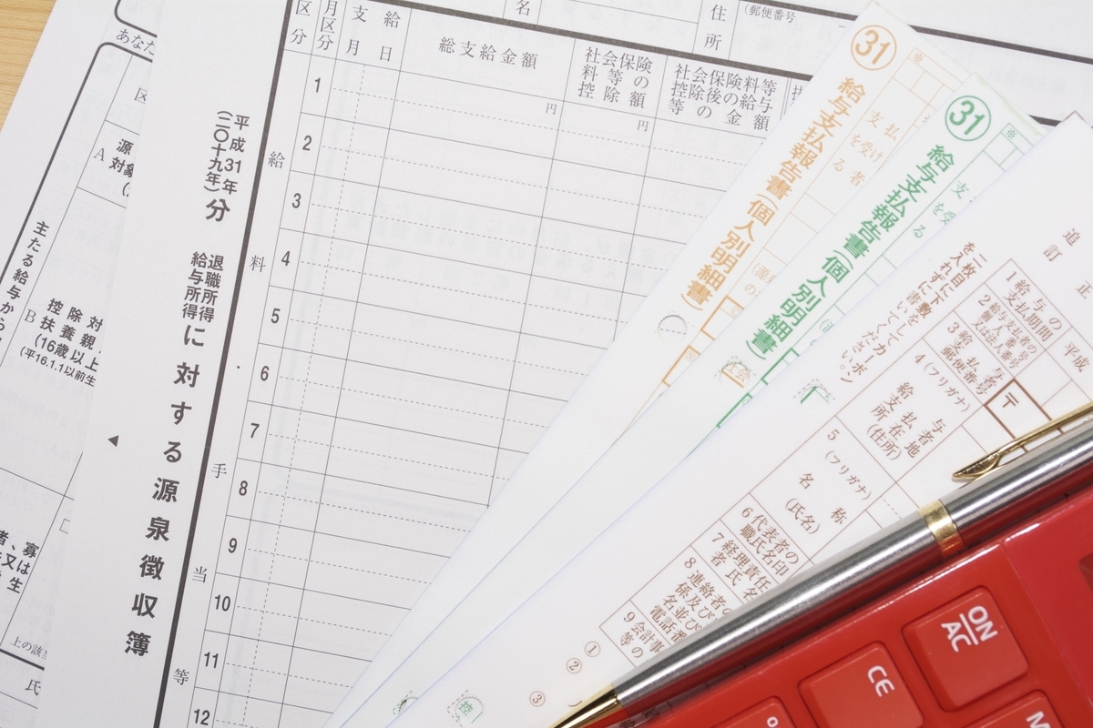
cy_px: 364
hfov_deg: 28.1
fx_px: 2186
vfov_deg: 18.9
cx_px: 546
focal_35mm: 72
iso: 320
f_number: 8
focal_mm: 48
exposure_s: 1/200
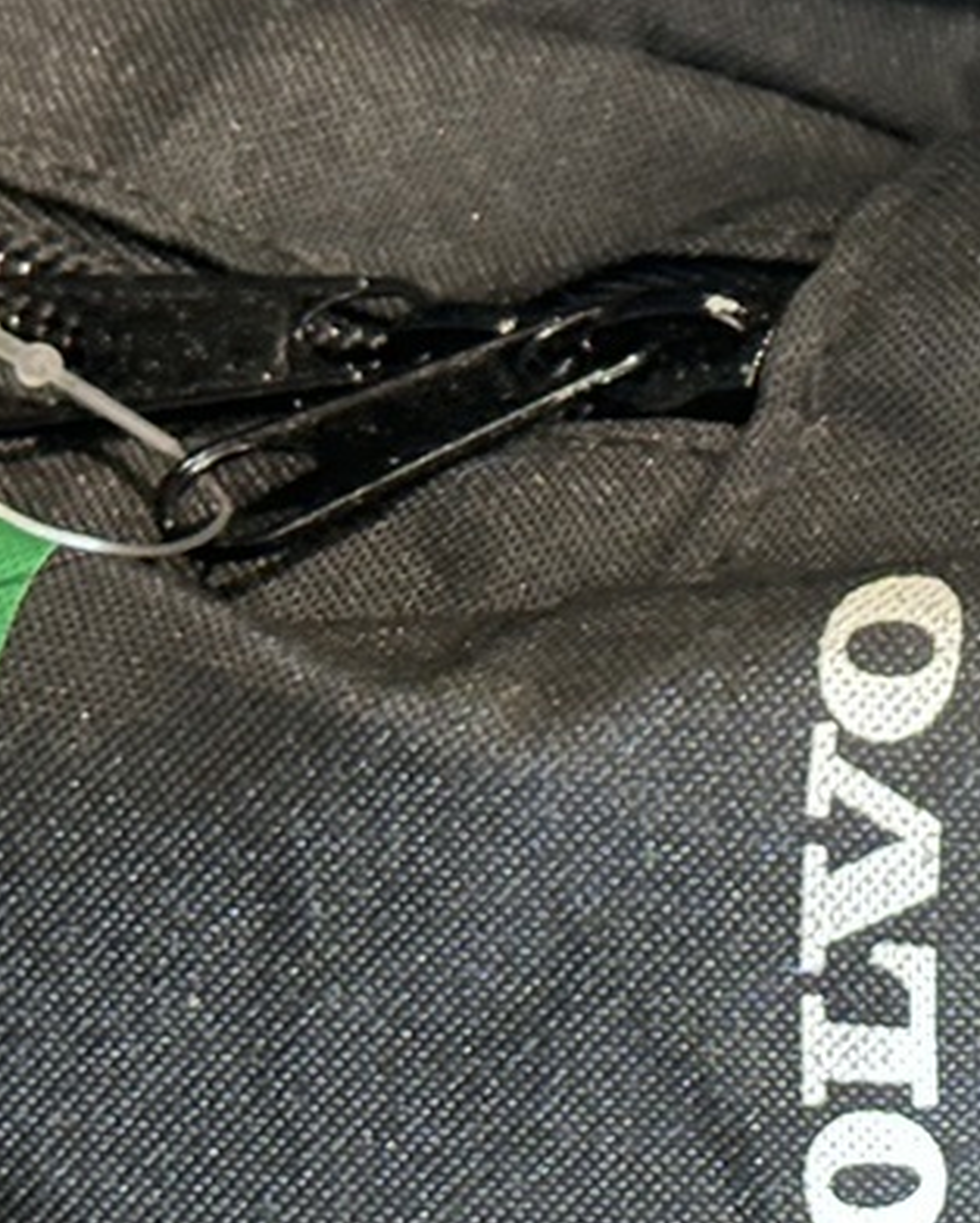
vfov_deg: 11.1
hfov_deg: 8.8
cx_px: 1486
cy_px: 75
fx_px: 6231
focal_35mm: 172
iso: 640
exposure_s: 1/9
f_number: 1.78
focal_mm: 6.86
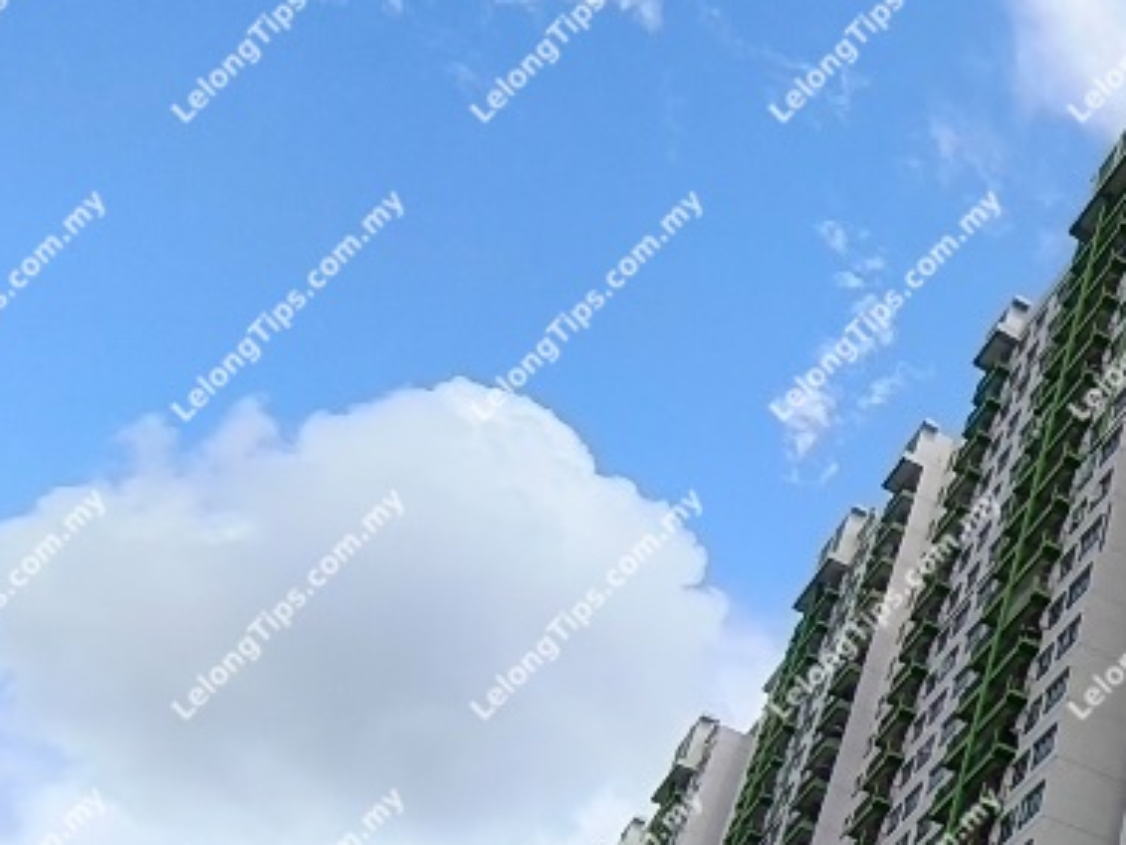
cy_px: 666
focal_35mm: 50
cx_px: 1416
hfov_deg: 30.9
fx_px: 1627
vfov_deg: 28.5
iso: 50
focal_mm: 1.65
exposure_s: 1/1508
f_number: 2.2
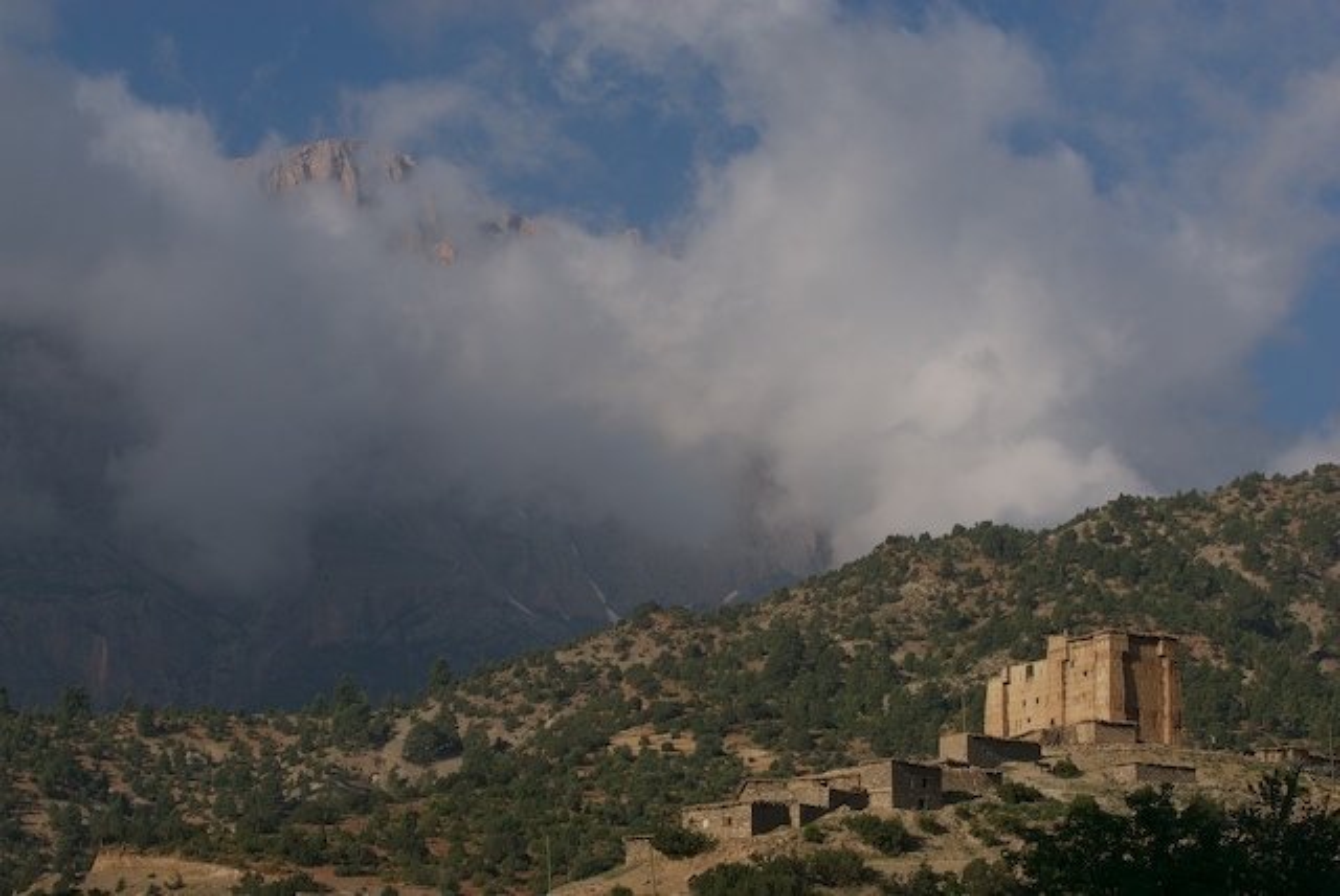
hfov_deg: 19.4
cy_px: 448
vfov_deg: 13.1
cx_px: 670
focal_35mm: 105
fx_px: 3912
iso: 100
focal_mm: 70
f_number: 6.3
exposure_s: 1/500
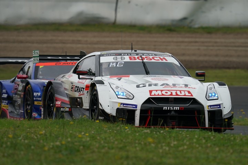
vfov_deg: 2.3
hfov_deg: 3.4
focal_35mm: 600
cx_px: 124
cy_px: 82
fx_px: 4133
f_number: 9
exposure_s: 1/640
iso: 320
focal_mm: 600
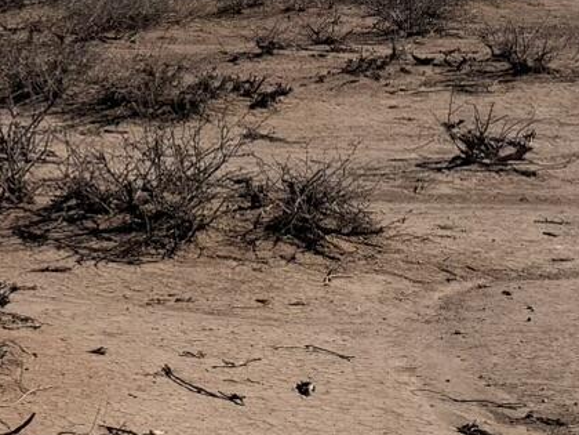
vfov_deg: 12.3
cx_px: -334
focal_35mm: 117
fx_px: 1957
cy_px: -117
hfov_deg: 15.3
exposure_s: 1/9009
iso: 80
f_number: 1.78
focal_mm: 6.76
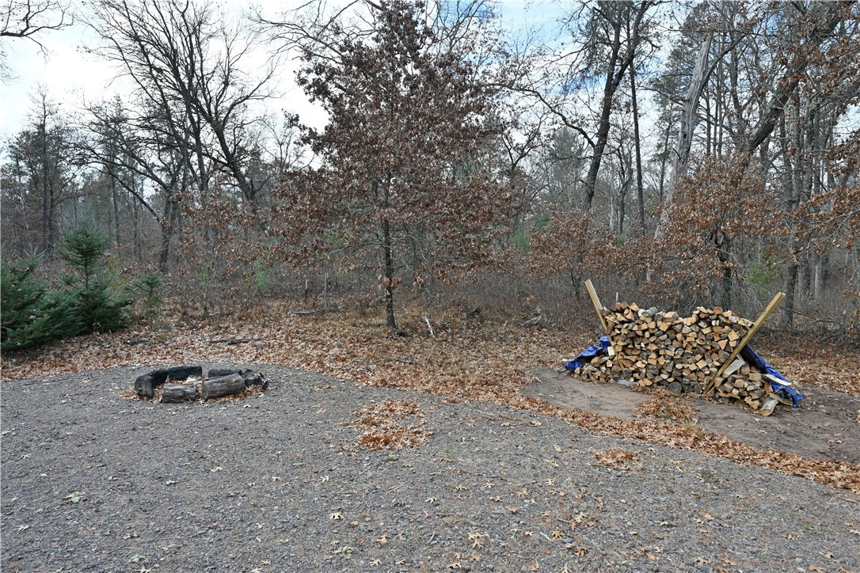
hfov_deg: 79.9
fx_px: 514
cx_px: 430
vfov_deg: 58.3
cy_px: 286
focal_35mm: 22
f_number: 5.6
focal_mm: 21.5
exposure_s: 1/200
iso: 200
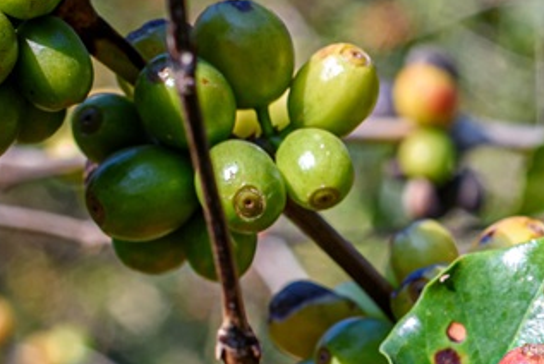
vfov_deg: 7.2
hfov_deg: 10.5
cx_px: 815
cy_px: 557
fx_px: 2859
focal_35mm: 189
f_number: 8
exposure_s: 1/250
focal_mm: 50
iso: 400
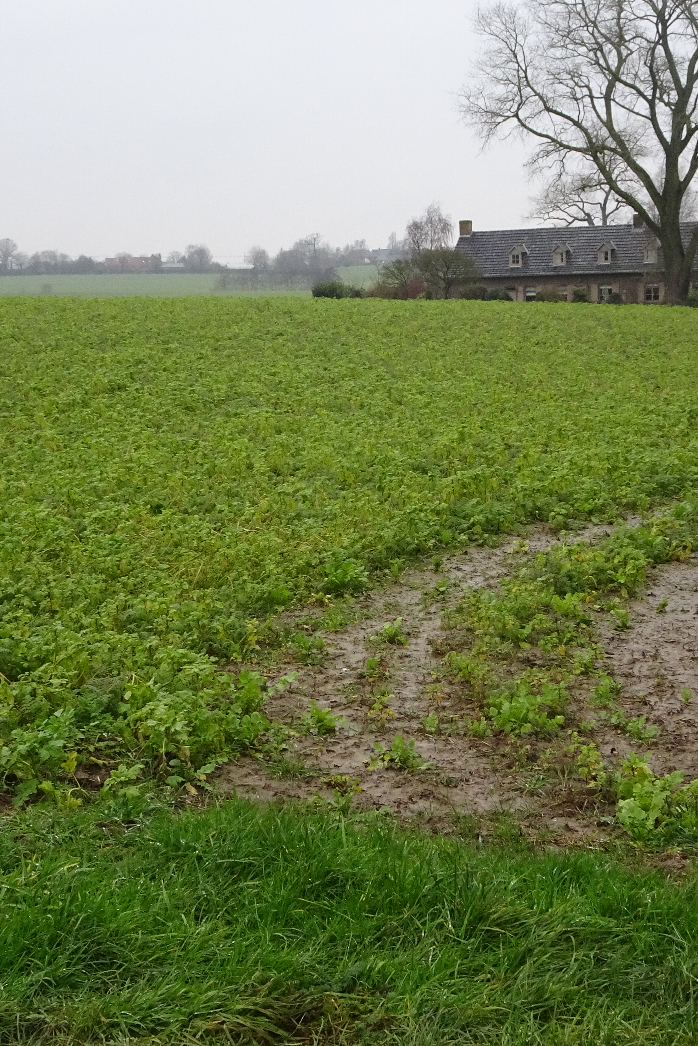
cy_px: 488
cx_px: 376
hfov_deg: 26.0
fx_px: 1512
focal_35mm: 52
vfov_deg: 38.2
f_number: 4
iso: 160
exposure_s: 1/40
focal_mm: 5.79
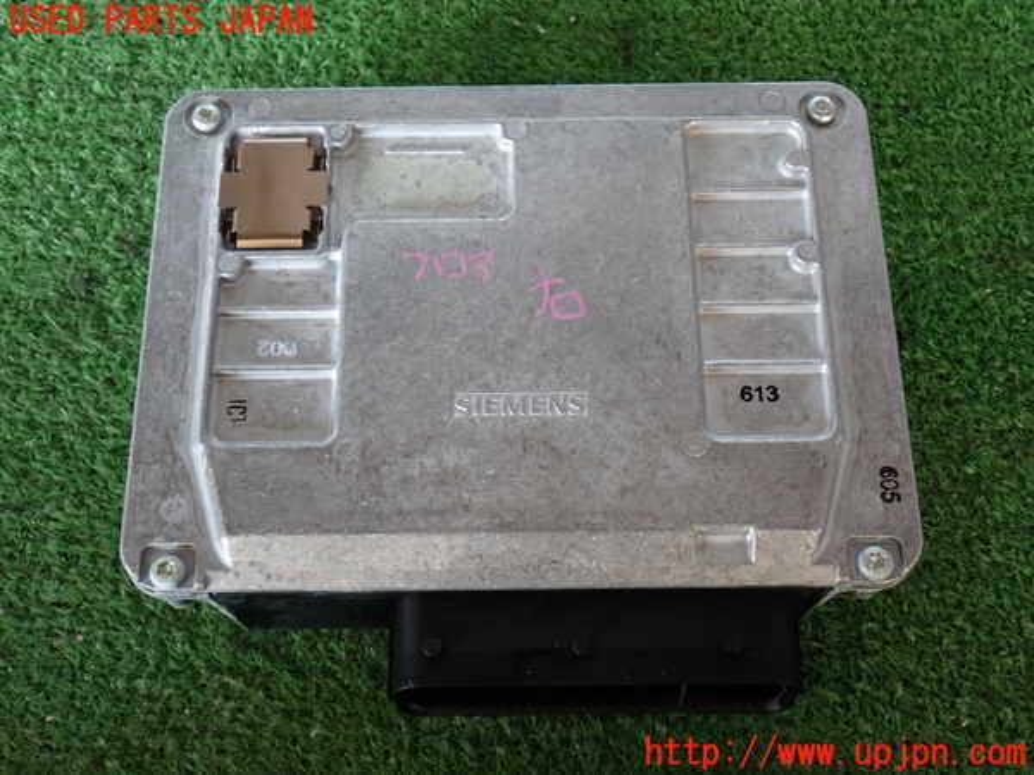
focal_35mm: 50
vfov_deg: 29.1
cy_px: 388
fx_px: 1494
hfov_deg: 38.2
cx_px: 517
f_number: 3.2
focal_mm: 9.01
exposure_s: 1/50
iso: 200
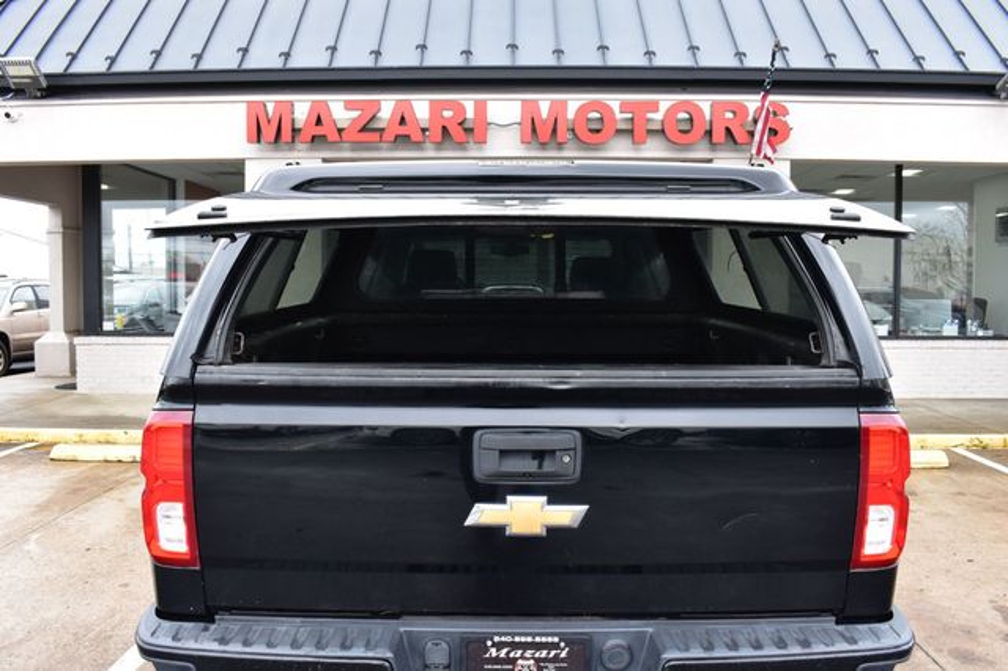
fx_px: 882
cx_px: 504
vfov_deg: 41.7
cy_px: 336
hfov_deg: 59.5
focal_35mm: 32
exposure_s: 1/100
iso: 400
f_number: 9
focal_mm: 21
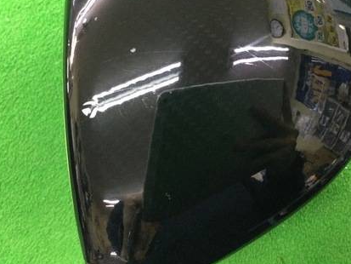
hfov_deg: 39.6
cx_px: 195
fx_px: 487
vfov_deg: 30.1
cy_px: 89
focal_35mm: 48
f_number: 2.4
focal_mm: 3.3
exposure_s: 1/24
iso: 200
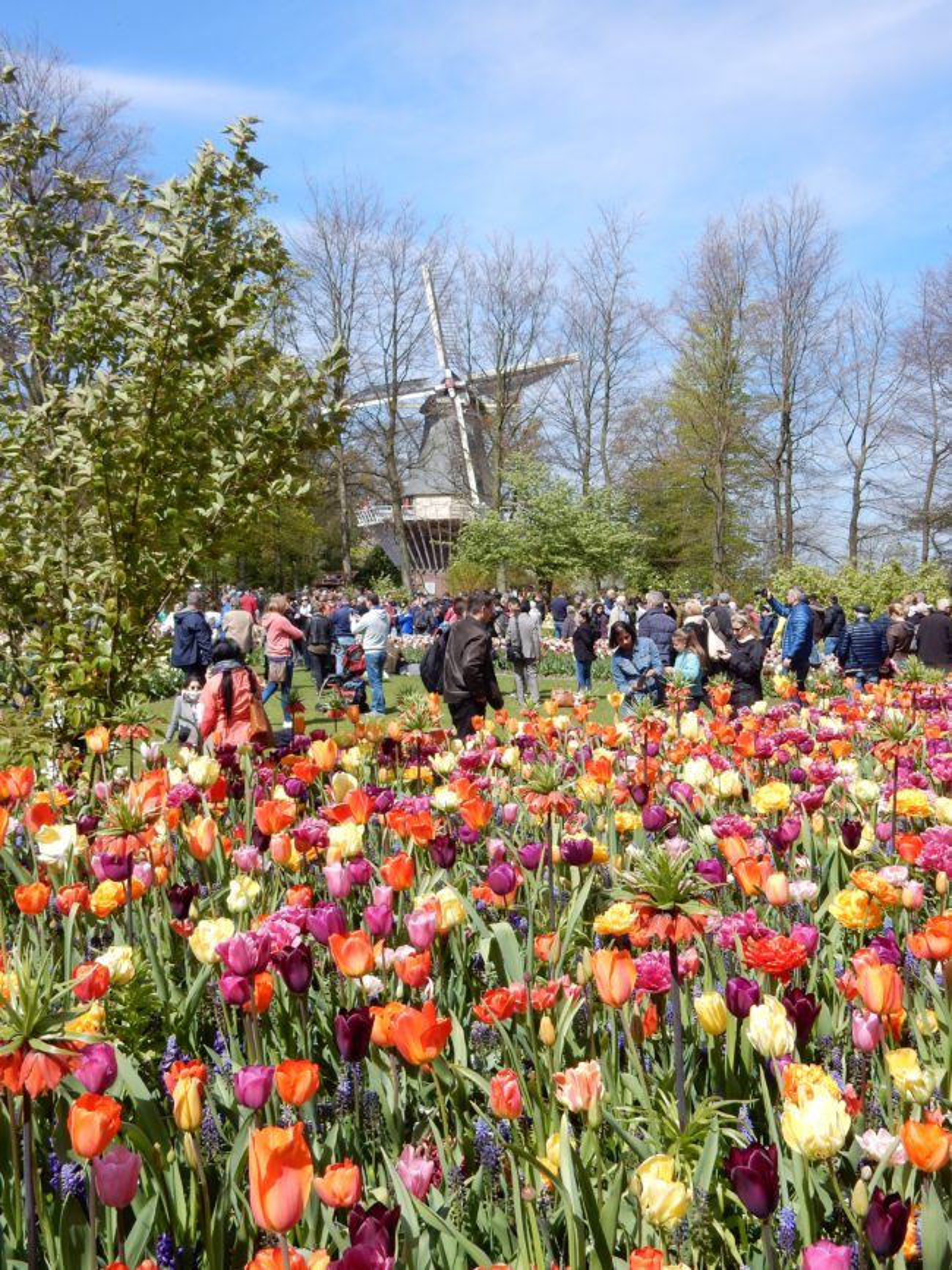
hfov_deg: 39.6
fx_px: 1320
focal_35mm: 36
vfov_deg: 51.4
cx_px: 476
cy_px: 635
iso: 125
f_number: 4
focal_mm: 6.4
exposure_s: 1/800
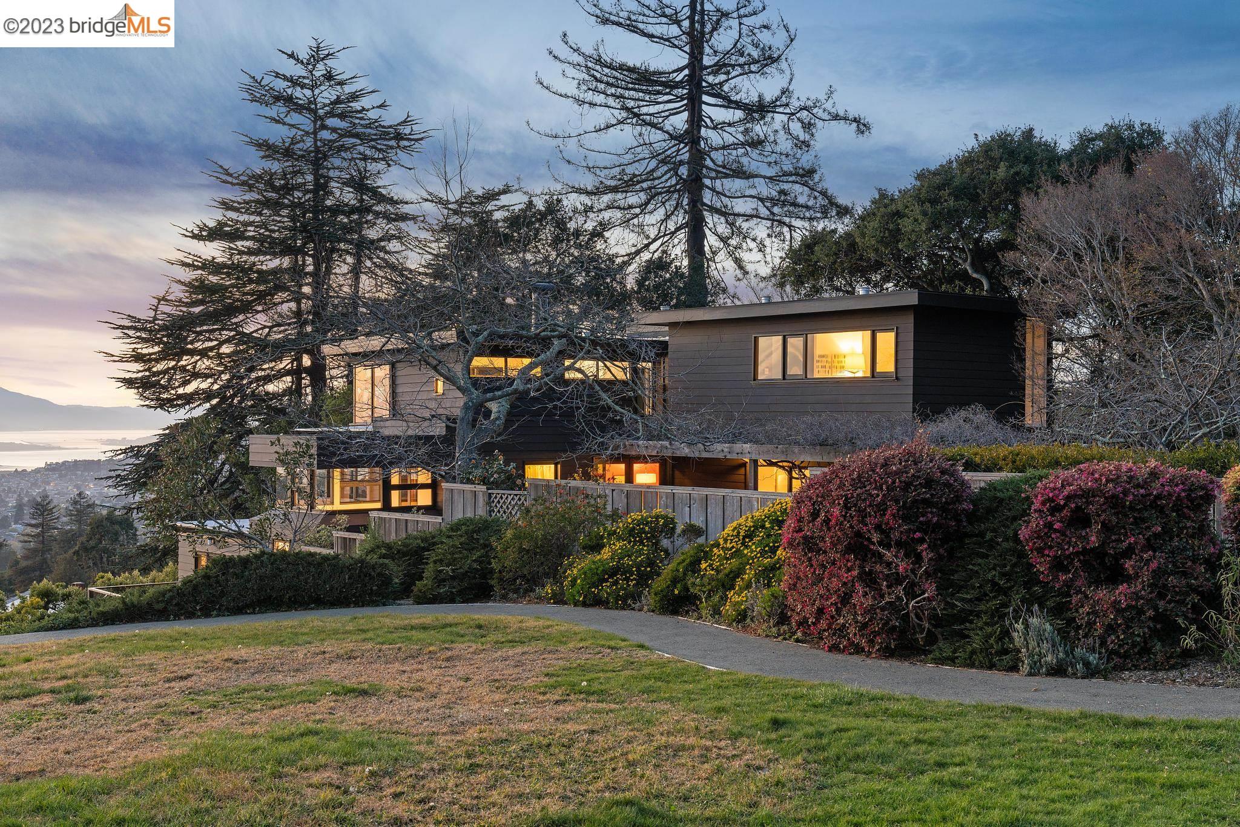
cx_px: 620
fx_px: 1412
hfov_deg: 47.4
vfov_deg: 32.6
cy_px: 414
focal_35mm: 41
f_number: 9
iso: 200
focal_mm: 41
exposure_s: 1
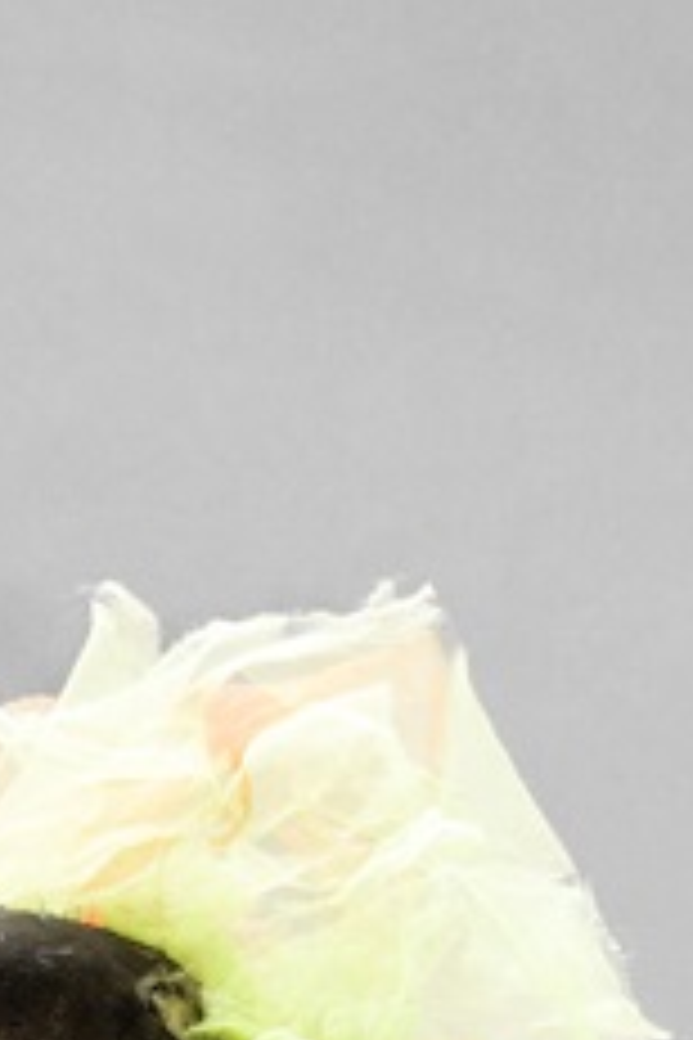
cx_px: 128
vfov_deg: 4.6
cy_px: 1531
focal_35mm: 442
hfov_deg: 3.1
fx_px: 12754
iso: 1400
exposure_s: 1/60
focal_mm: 85
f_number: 4.5
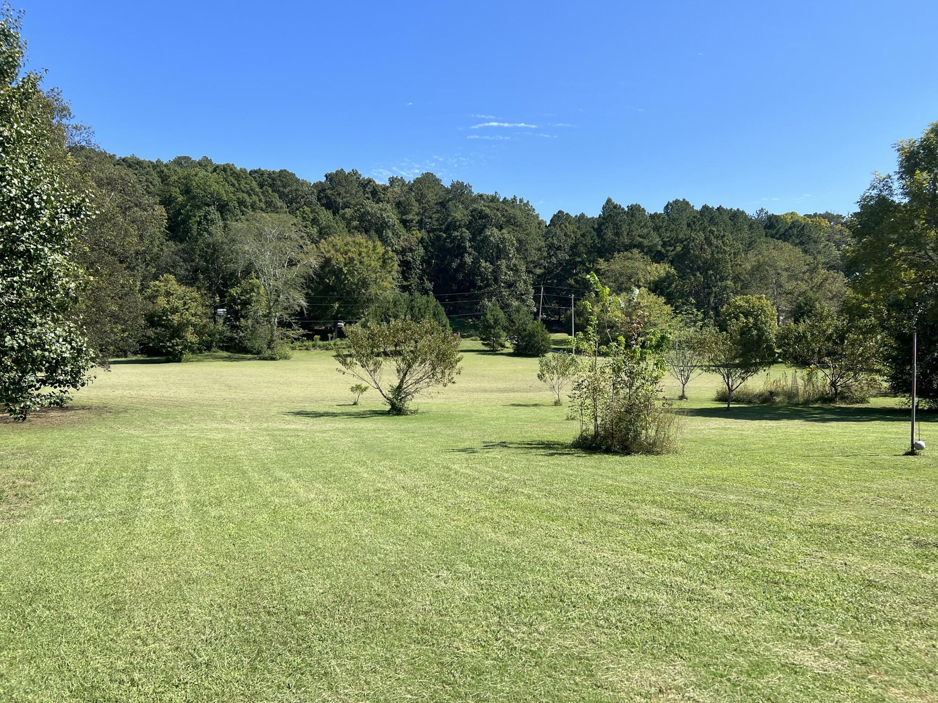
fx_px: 705
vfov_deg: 53.1
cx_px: 469
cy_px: 352
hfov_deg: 67.3
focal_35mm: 26
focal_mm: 5.7
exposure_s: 1/2632
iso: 50
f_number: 1.5
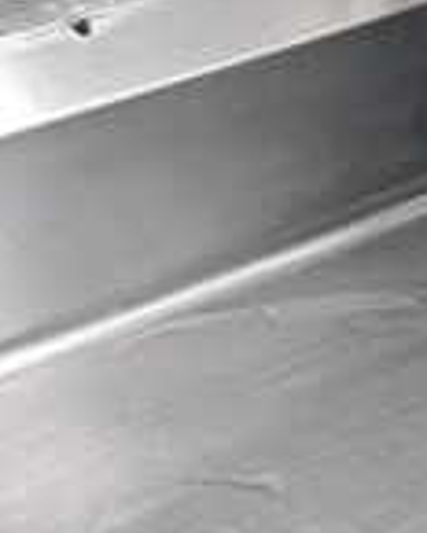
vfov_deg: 14.5
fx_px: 2069
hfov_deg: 11.0
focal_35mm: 131
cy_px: 509
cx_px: 766
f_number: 1.78
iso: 320
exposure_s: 1/60
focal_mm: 6.86
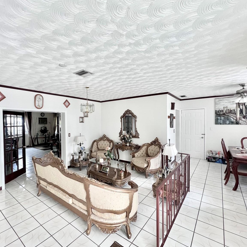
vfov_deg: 87.4
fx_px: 129
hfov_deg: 86.7
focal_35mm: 16
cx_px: 103
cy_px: 124
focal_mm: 1.57
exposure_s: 1/120
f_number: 1.8
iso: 125
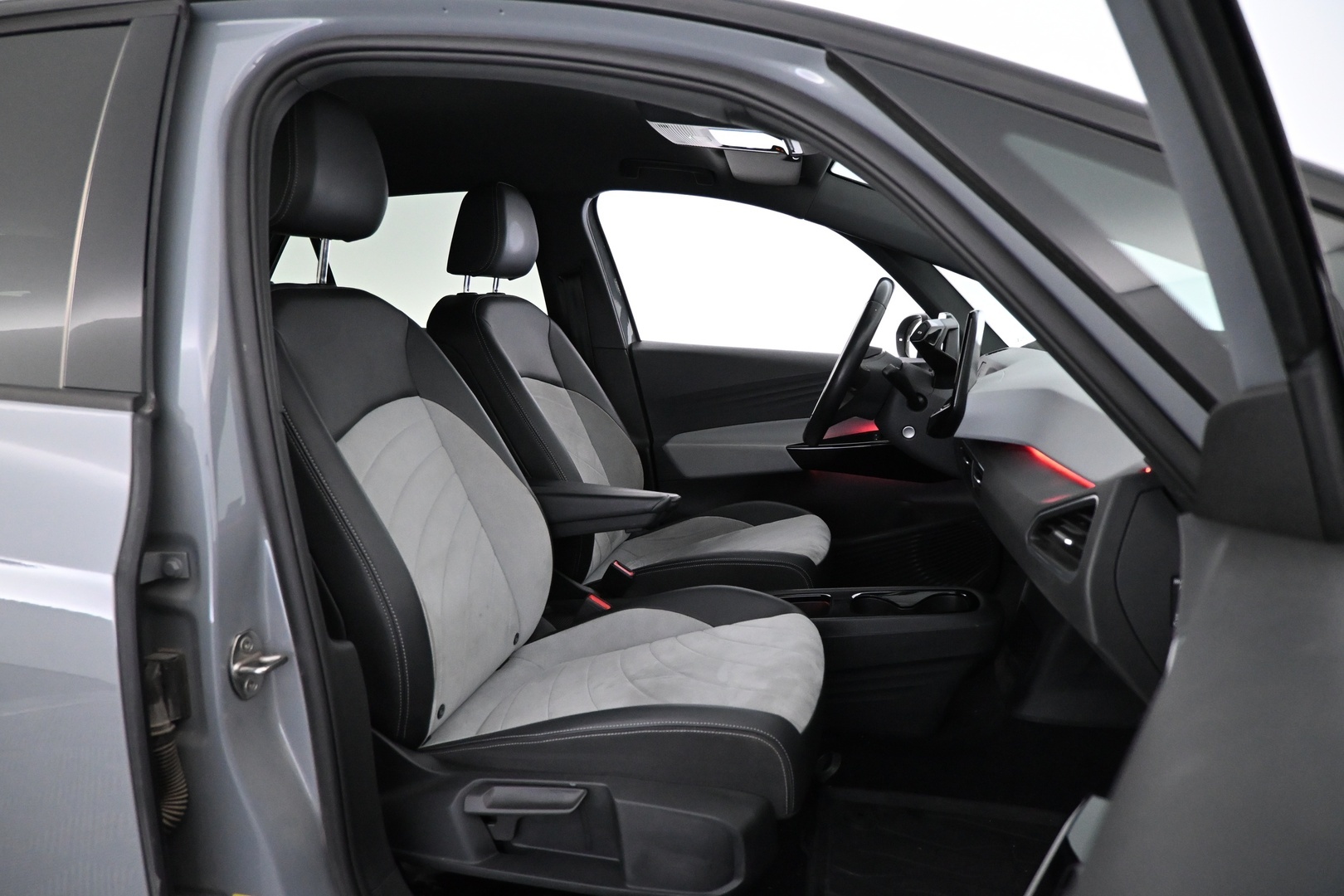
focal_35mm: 24
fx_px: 896
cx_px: 672
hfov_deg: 73.7
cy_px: 448
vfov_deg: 53.1
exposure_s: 1/60
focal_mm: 16
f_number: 3.5
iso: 3600
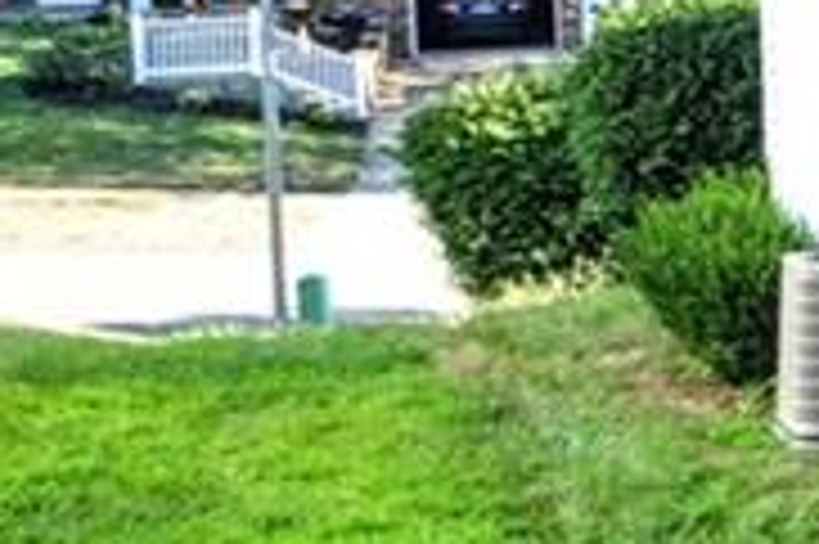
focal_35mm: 110
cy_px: -115
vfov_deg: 12.2
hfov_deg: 13.2
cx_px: 2038
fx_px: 2496
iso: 200
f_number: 7.1
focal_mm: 13
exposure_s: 1/80
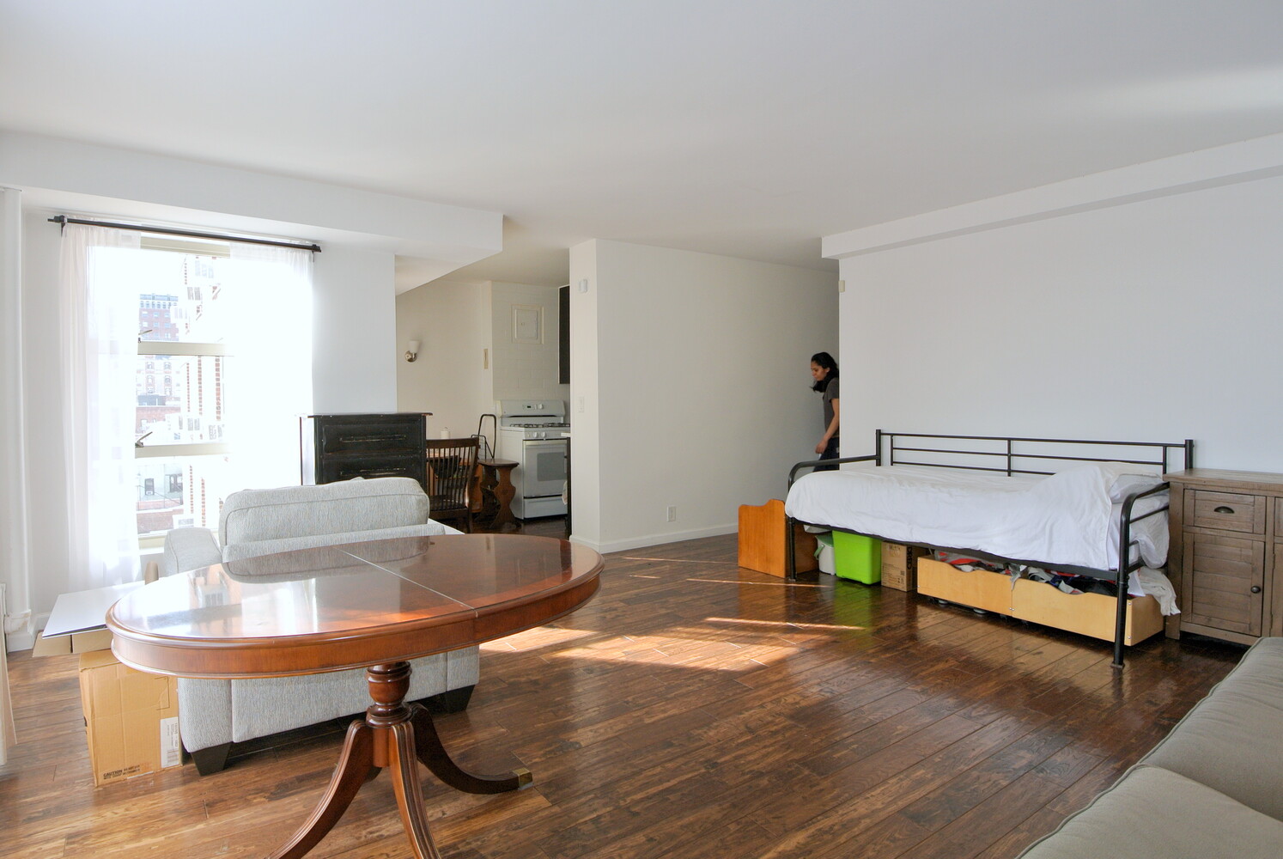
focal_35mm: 19
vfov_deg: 64.7
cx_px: 642
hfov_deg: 86.8
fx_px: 678
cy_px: 430
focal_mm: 7.3
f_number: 5.6
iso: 100
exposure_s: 1/60
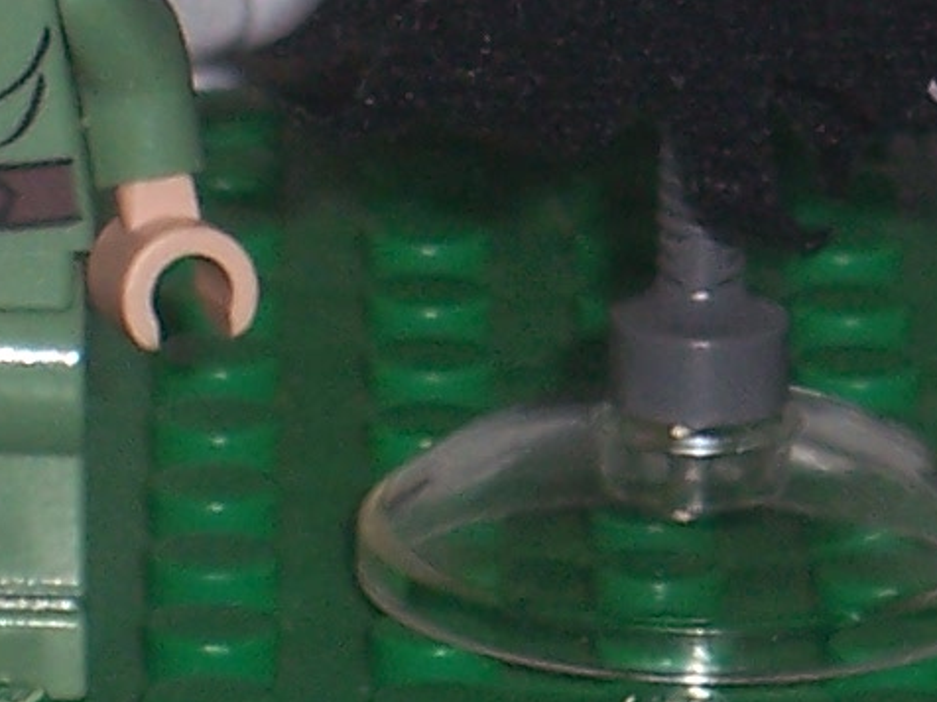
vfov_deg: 2.7
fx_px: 14833
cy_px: 92
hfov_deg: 3.6
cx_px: 1250
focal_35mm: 548
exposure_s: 1/90
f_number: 4.6
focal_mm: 16.8
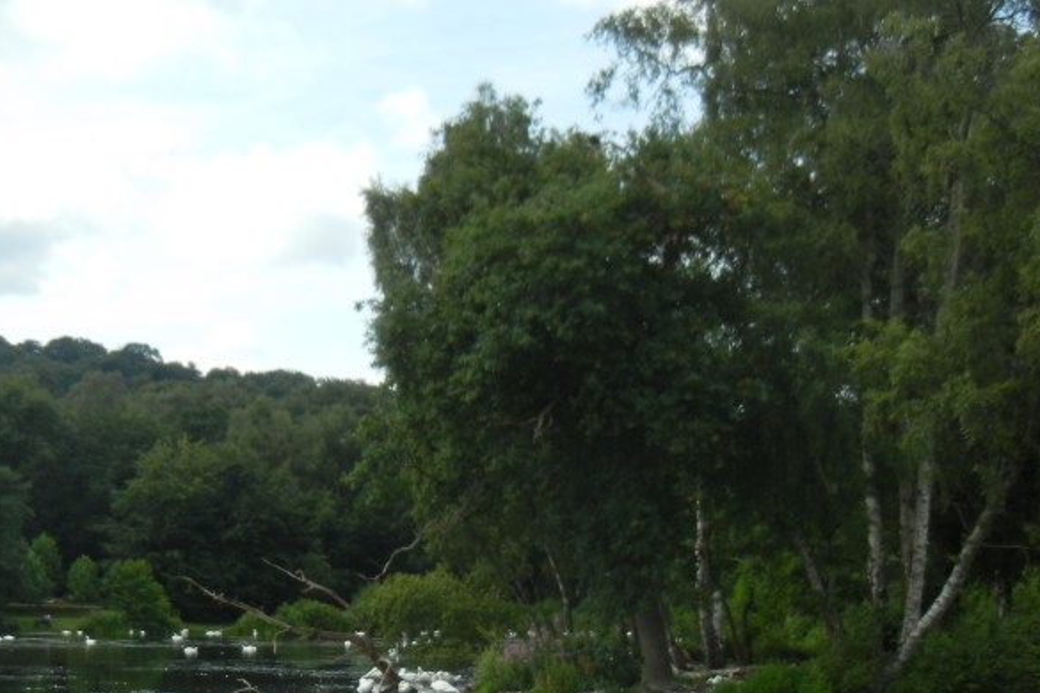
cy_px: 483
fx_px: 2051
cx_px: 276
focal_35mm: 71
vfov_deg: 19.1
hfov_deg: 28.1
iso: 160
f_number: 3.7
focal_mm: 7.1
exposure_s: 1/908
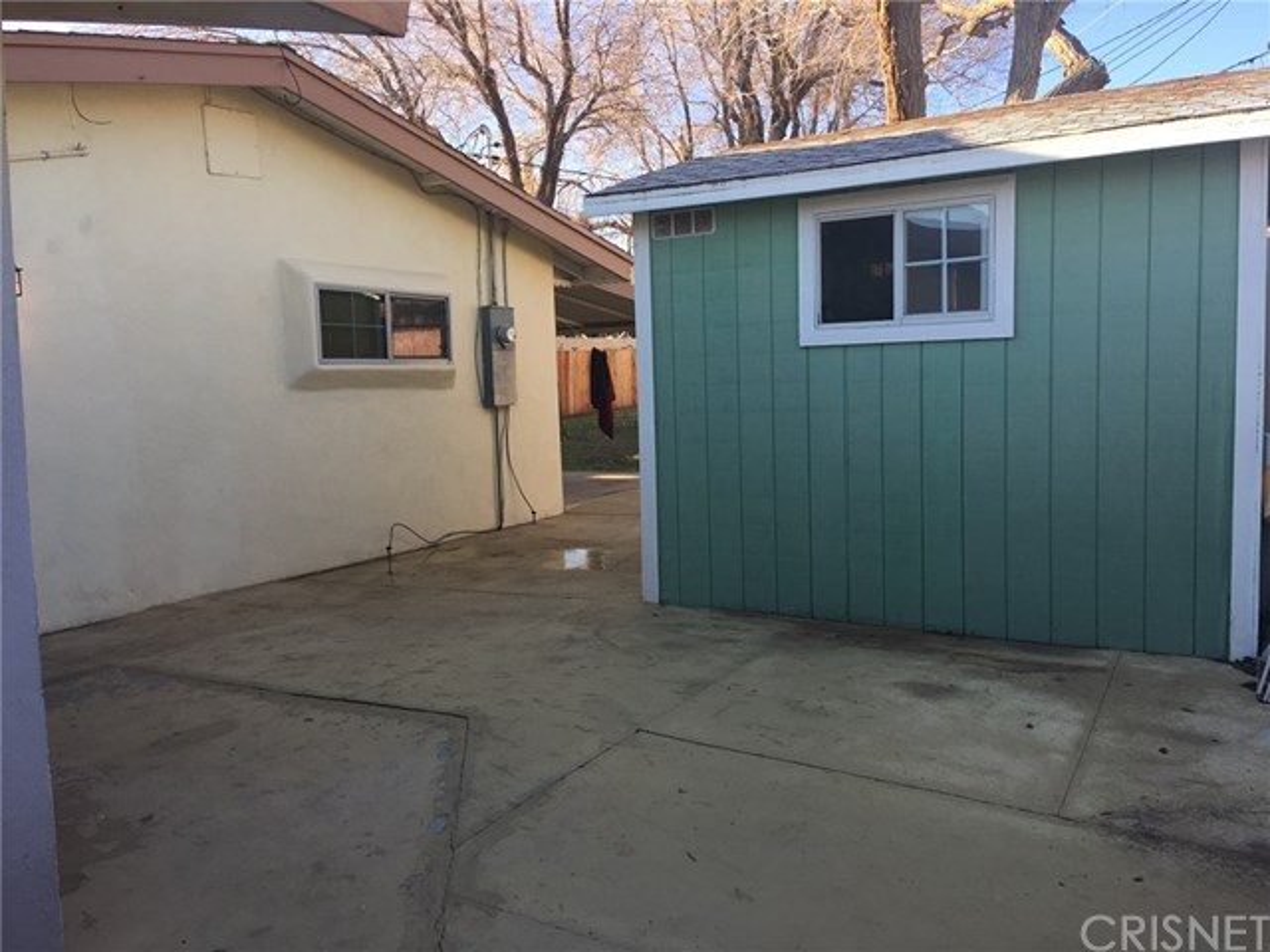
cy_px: 476
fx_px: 1064
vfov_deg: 48.2
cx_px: 635
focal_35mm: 29
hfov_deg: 61.7
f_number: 2.2
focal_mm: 4.15
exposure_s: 1/281
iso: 25
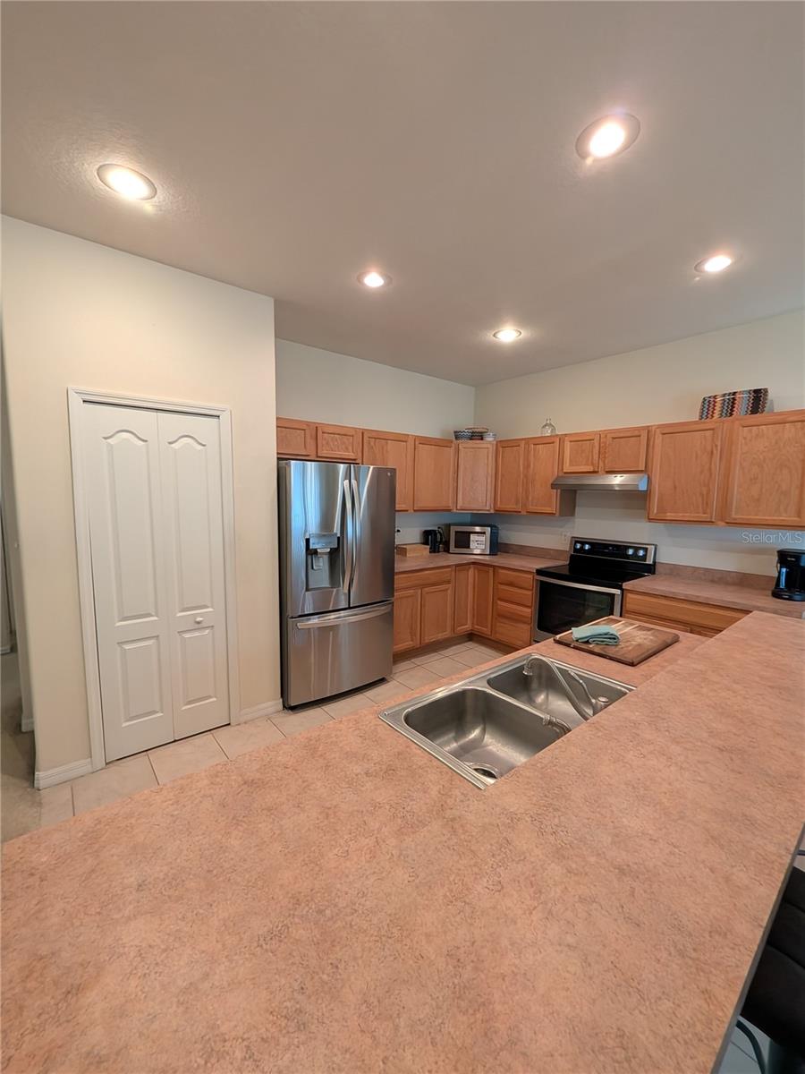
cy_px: 537
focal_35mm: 13
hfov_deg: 89.9
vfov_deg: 106.2
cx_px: 402
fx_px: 403
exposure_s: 1/60
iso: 296
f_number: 2.2
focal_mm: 1.54
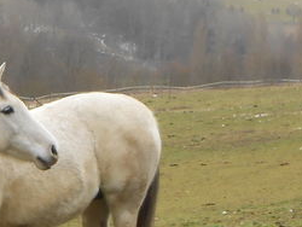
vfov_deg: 5.2
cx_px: -150
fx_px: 2515
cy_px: 197
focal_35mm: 288
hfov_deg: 6.8
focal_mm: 12.8
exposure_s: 1/50
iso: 80
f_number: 6
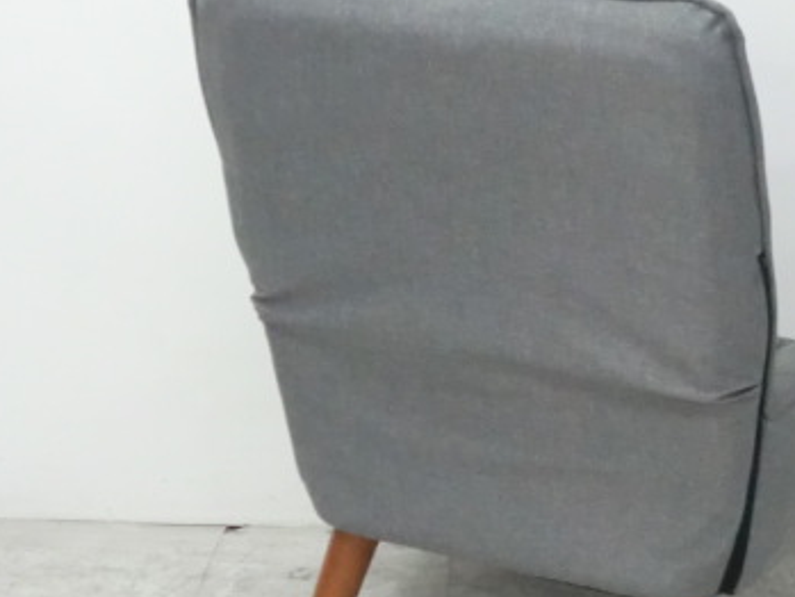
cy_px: 292
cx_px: 572
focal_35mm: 99
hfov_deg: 19.7
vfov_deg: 14.9
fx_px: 2274
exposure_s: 1/40
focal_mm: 9.8
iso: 800
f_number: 4.5
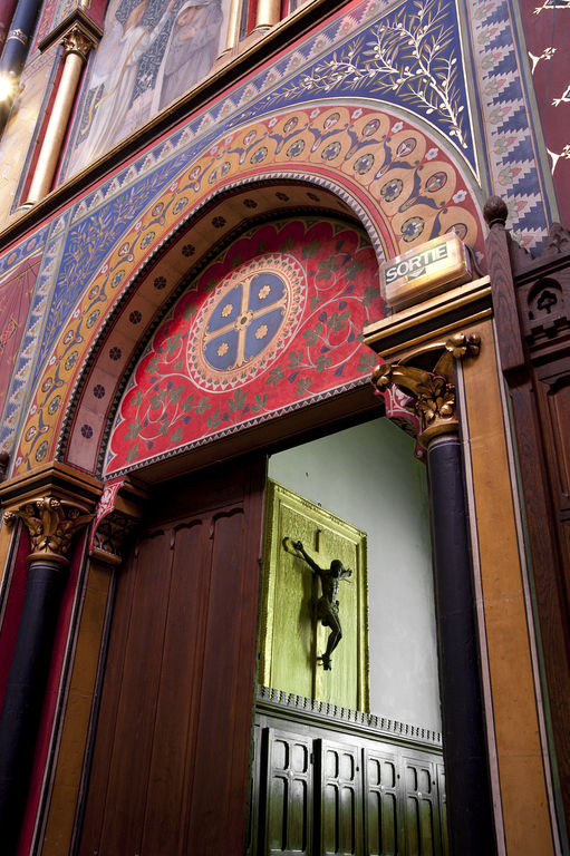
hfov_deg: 41.1
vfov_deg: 58.7
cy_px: 428
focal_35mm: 32
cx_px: 285
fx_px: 761
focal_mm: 32
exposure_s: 1
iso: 400
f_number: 11
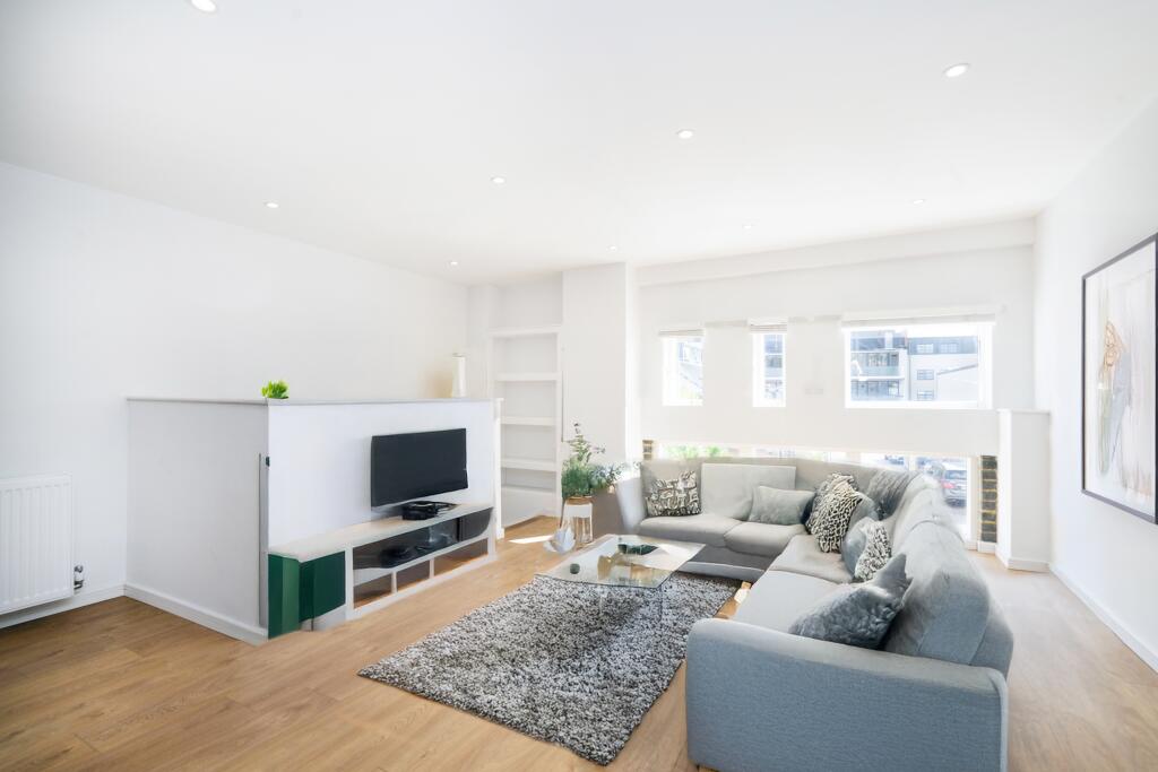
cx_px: 579
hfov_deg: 96.7
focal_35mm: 16
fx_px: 515
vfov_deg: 73.8
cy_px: 386
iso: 320
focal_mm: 16
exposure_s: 1/250
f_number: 9
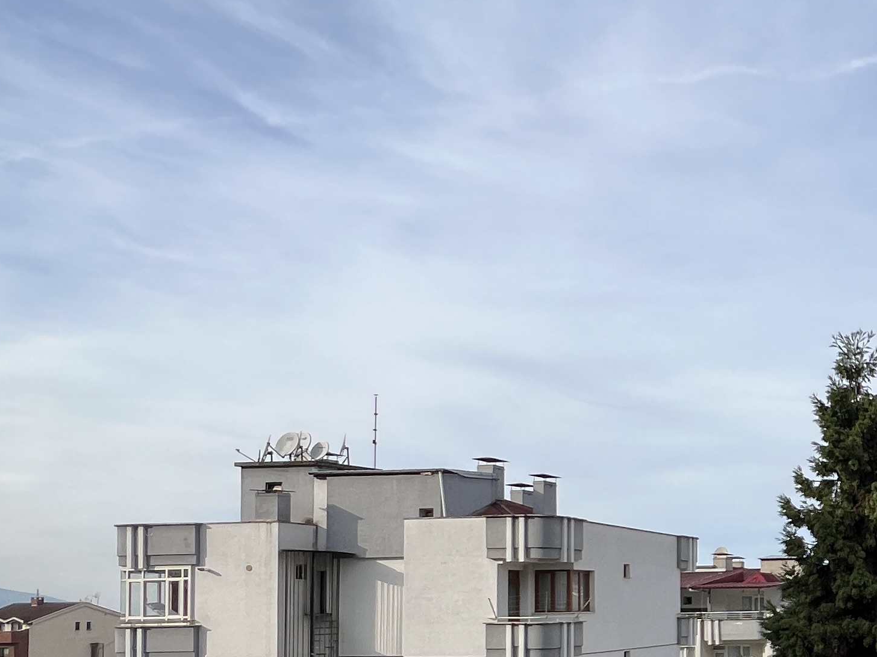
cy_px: 576
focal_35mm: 36
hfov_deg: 40.5
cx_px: 984
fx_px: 912
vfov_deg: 37.4
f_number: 1.8
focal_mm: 1.57
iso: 32
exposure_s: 1/1531
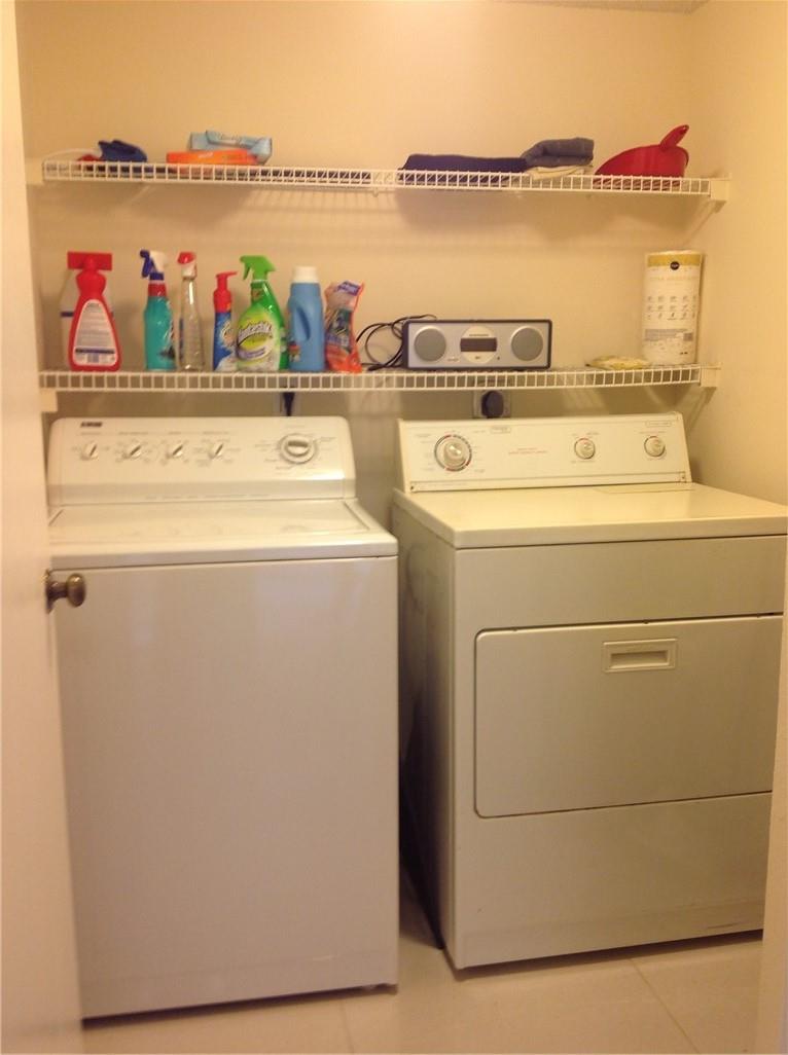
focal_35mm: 35
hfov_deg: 40.6
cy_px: 528
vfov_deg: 52.7
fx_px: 1065
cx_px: 394
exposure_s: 1/15
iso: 50
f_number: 2.4
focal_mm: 4.28
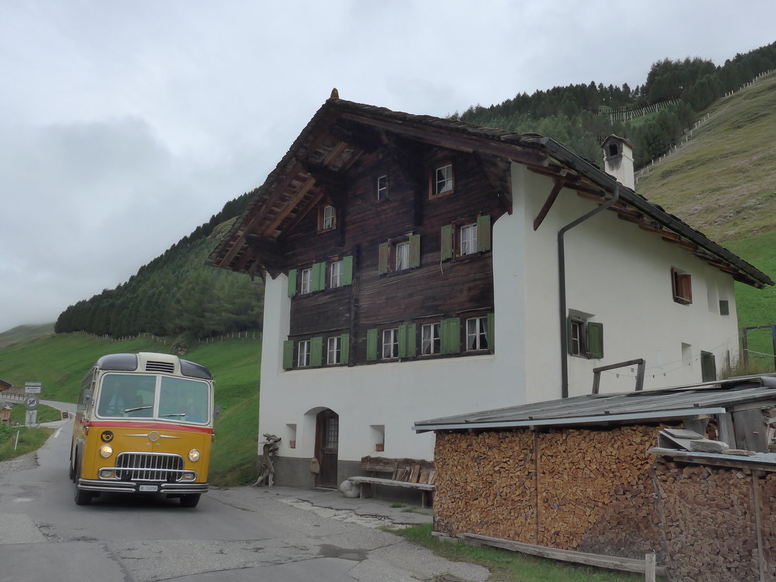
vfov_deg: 48.2
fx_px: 650
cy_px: 291
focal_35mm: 29
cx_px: 388
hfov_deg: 61.7
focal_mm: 6
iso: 160
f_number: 5
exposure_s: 1/640
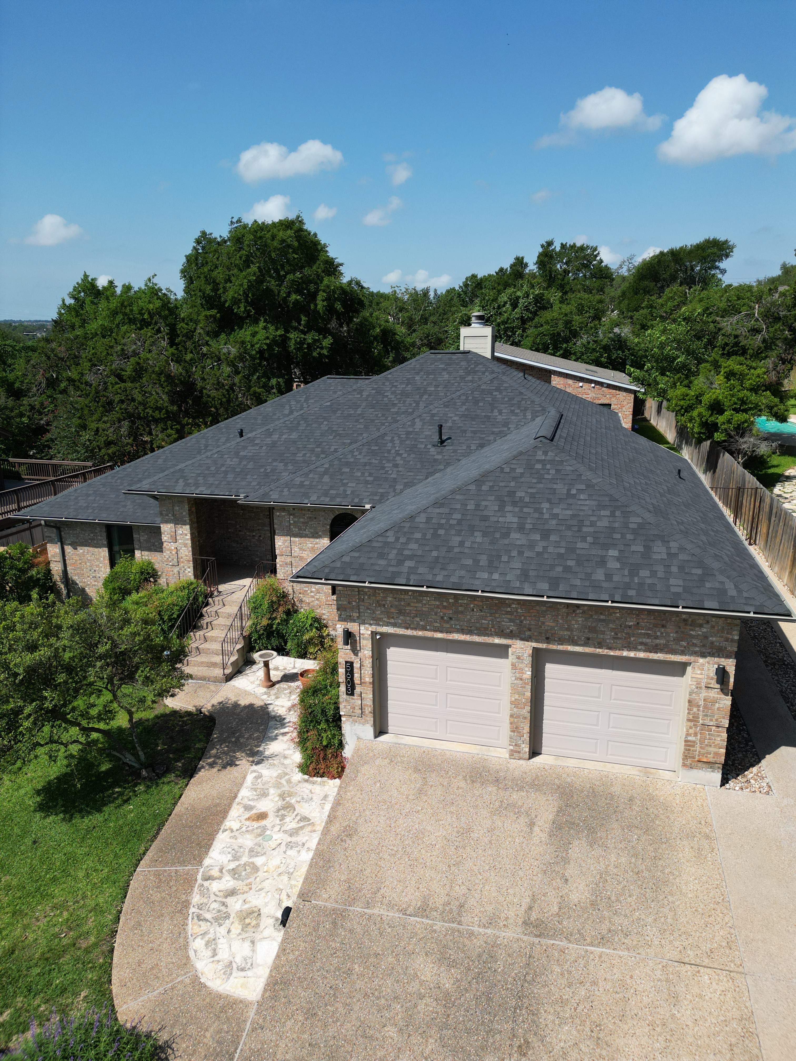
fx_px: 736
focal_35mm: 24
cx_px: 398
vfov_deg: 71.6
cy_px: 530
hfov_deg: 56.8
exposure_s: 1/3000
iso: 110
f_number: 1.7
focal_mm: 6.72
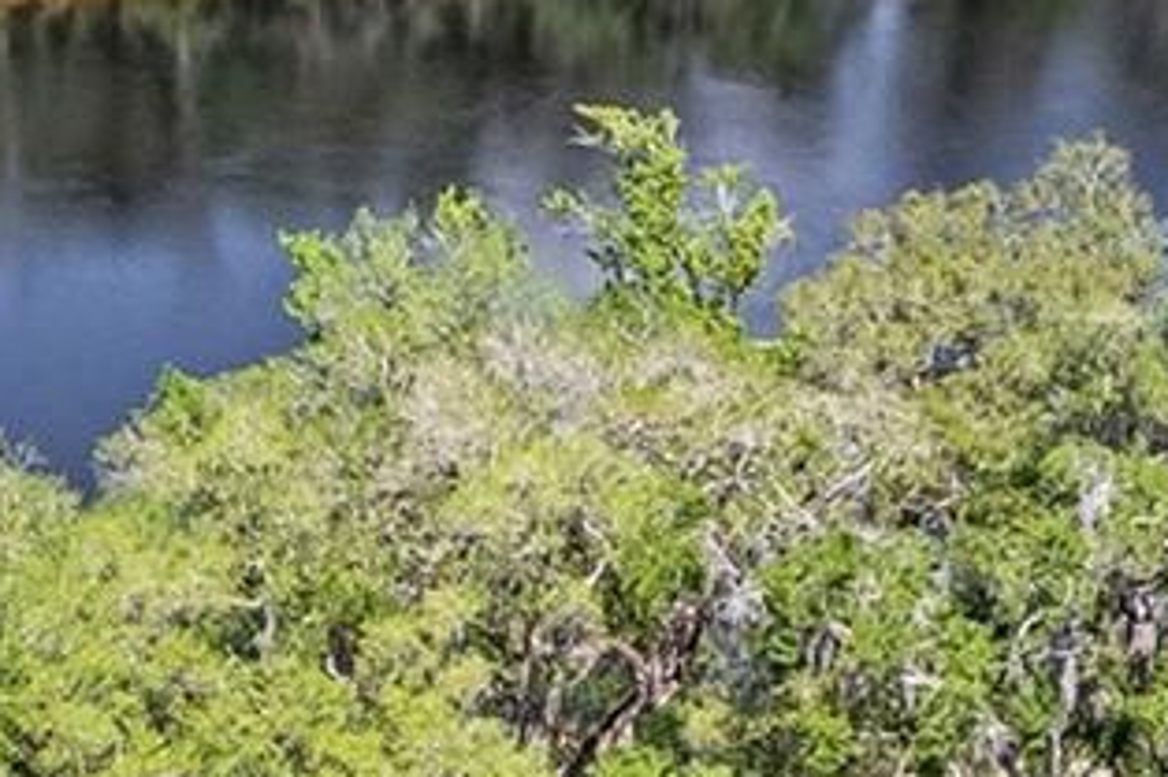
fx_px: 3632
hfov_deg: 17.9
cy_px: 641
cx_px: 82
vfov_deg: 12.2
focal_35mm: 112
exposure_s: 1/1500
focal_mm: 8.38
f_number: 2.8
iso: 130
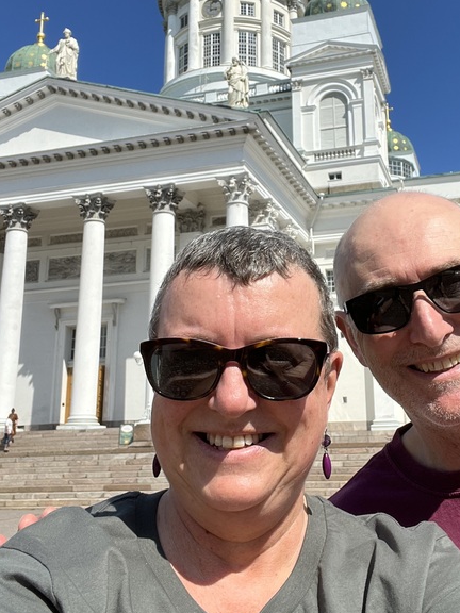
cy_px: 253
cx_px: 289
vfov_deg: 46.6
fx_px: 709
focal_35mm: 40
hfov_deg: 35.8
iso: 32
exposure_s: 1/1018
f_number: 2.2
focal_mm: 2.71
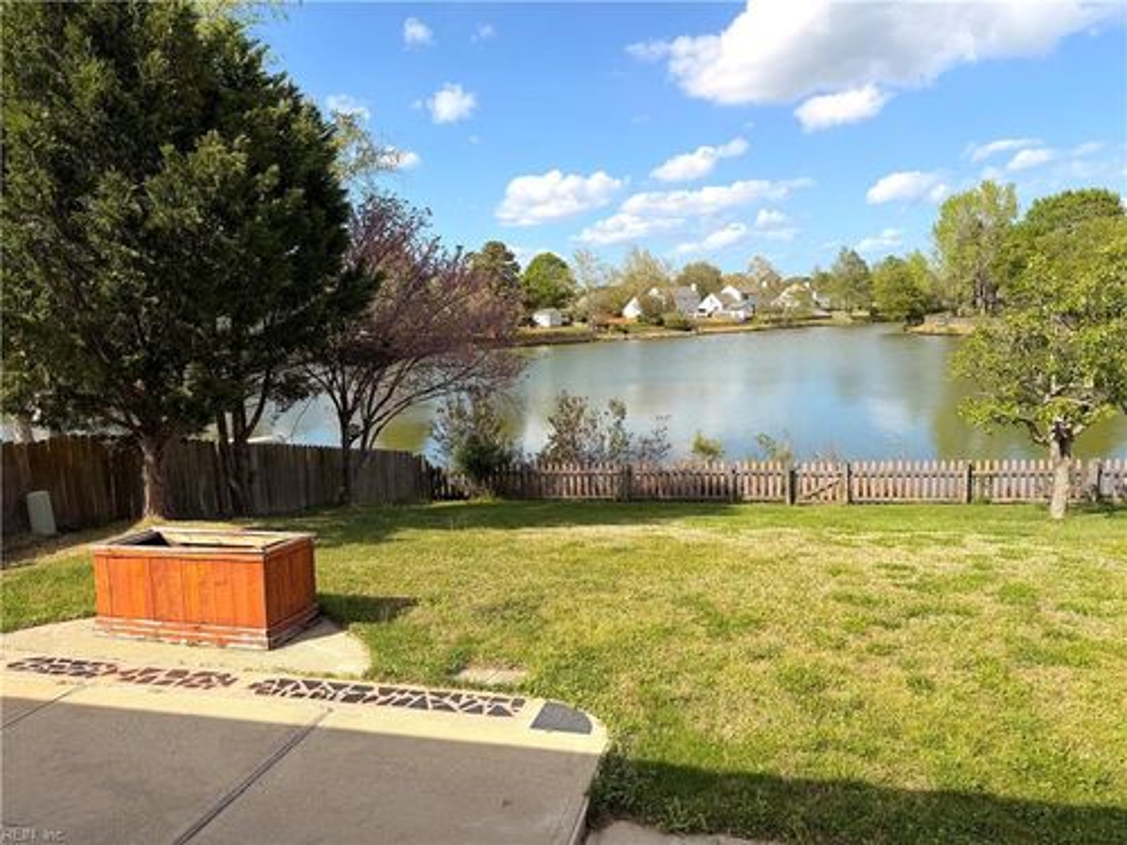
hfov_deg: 71.6
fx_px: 781
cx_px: 564
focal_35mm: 24
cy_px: 422
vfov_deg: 56.8
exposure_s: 1/4673
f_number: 1.78
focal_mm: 6.76
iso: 80
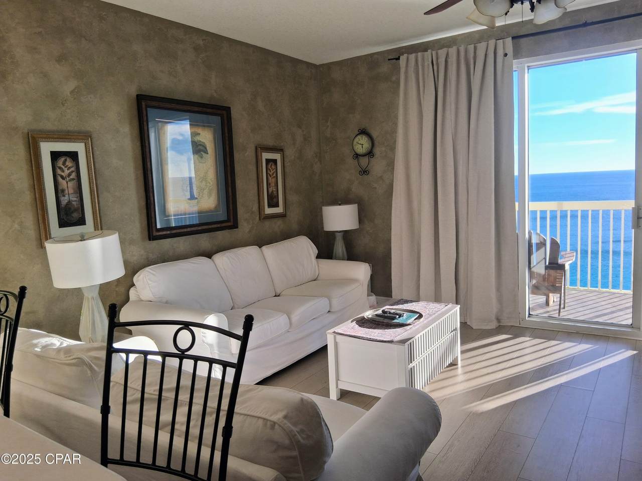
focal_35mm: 26
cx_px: 321
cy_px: 240
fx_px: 482
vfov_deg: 53.1
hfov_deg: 67.3
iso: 25
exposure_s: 1/129
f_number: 1.8
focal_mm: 3.98
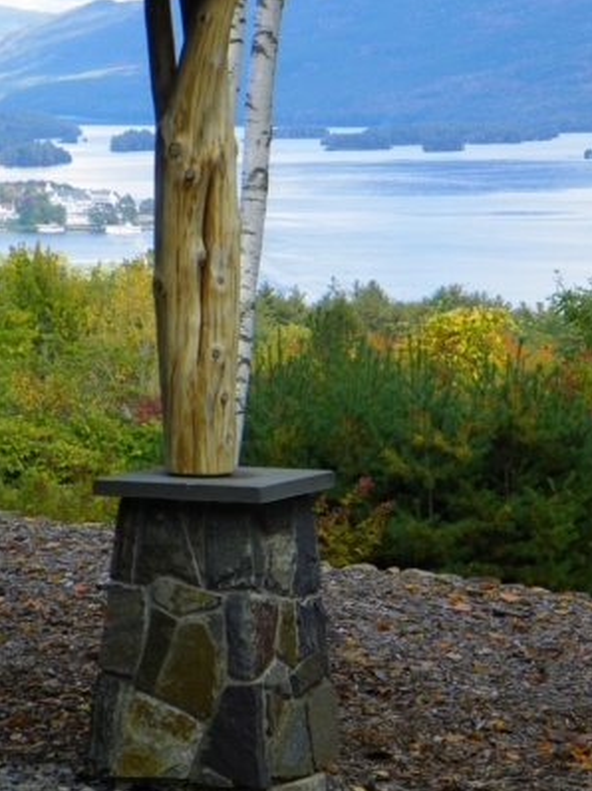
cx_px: 245
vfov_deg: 11.4
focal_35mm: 174
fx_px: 3972
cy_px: 418
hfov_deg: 8.5
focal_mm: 24.3
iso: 80
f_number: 4.5
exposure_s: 1/250
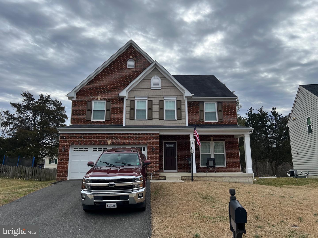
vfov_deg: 53.1
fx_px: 239
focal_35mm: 26
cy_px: 119
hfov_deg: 67.3
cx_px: 159
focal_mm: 5.7
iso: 50
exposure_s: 1/5882
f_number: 1.5
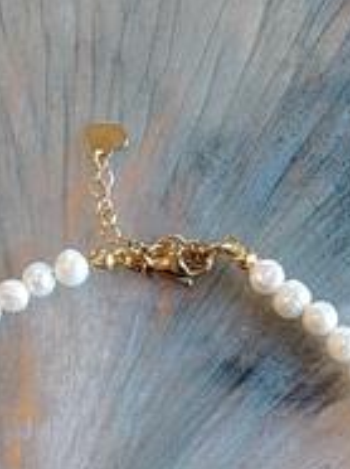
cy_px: 633
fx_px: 2108
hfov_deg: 9.4
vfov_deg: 12.3
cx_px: -54
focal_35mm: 156
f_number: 1.75
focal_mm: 5.25
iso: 563
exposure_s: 1/33.3
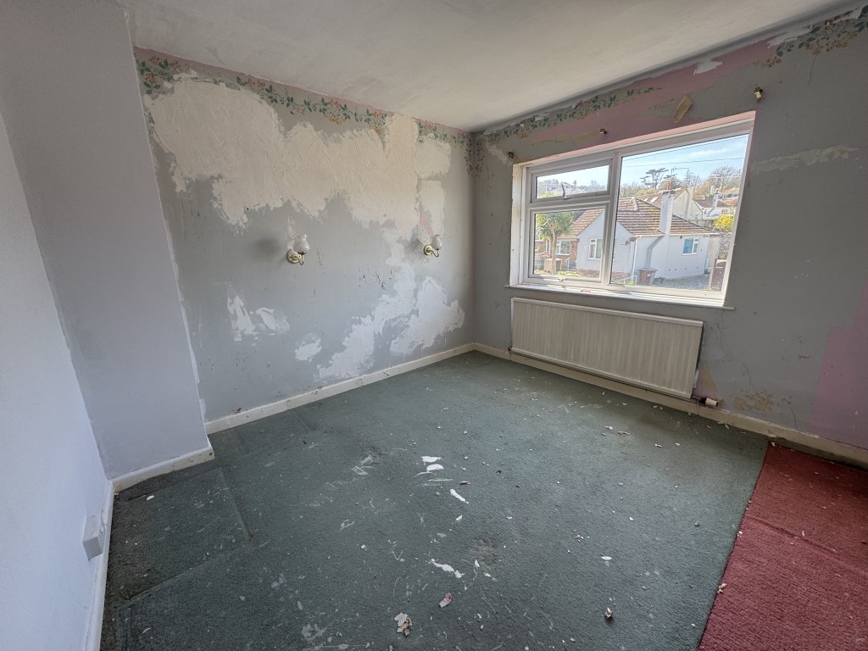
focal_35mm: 14
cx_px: 434
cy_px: 326
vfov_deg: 85.7
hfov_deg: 102.1
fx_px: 351
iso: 40
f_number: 2.2
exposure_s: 1/99
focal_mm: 2.22
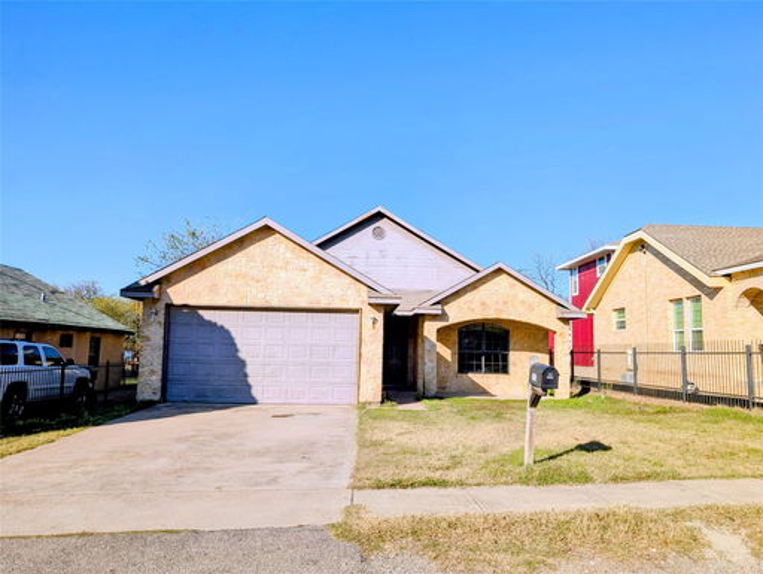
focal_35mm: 24
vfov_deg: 56.9
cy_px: 287
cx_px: 382
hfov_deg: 71.5
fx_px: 530
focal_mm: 6.9
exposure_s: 1/1689
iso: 21
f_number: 1.68
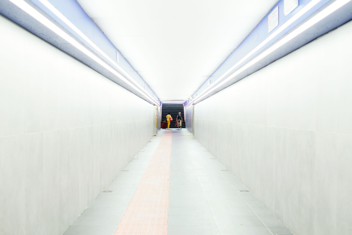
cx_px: 175
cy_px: 115
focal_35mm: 46
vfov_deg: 29.2
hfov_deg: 42.7
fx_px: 450
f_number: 2.8
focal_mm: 30
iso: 1600
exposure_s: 1/60
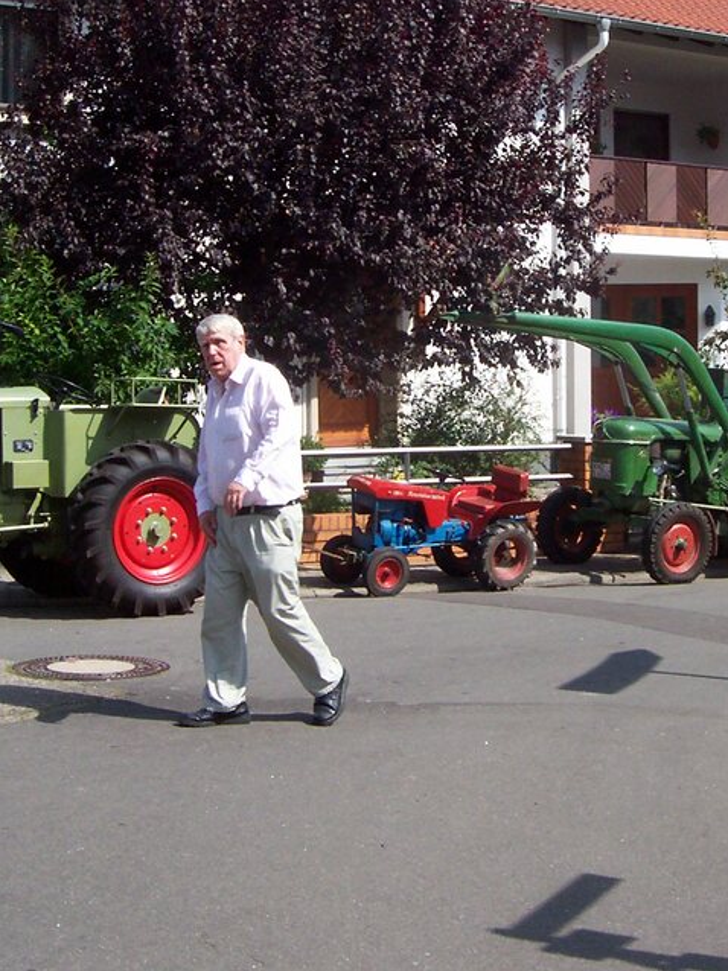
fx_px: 1796
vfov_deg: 30.1
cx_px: 474
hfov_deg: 22.8
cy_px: 342
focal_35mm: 64
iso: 80
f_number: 5.1
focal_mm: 5.6
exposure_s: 1/418
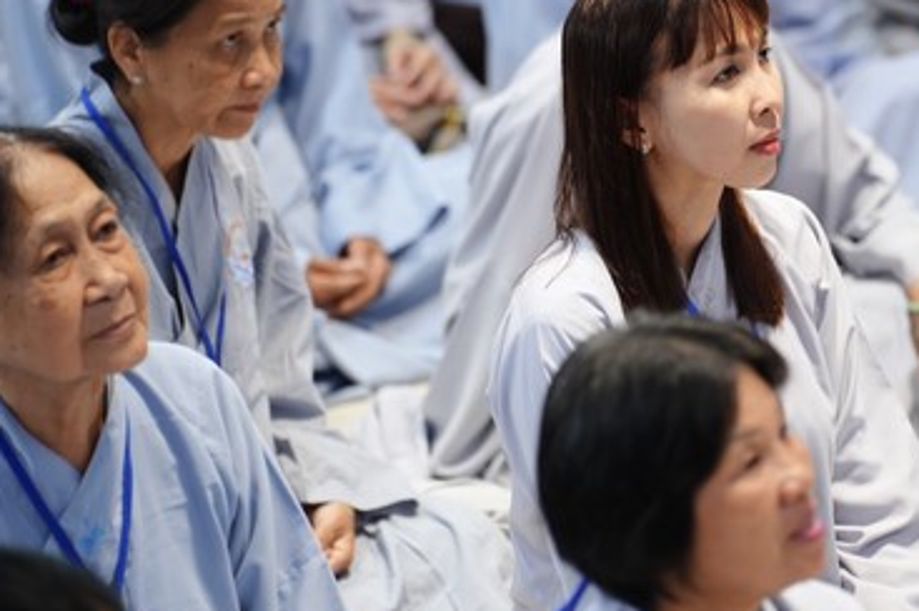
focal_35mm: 266
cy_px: 149
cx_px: 621
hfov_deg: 7.7
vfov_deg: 5.2
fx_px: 6784
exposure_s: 1/100
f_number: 2.8
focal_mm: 150
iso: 1250
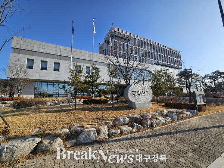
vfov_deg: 89.9
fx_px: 84
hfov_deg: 106.2
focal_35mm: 13
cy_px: 84
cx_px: 112
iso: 50
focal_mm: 2.2
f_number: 2.2
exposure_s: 1/2333
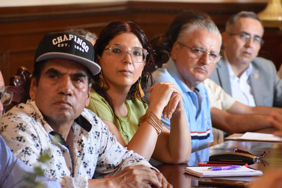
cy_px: 92
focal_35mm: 219
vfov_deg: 6.3
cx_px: 152
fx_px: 1716
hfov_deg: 9.4
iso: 6400
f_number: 4.8
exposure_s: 1/100
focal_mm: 130
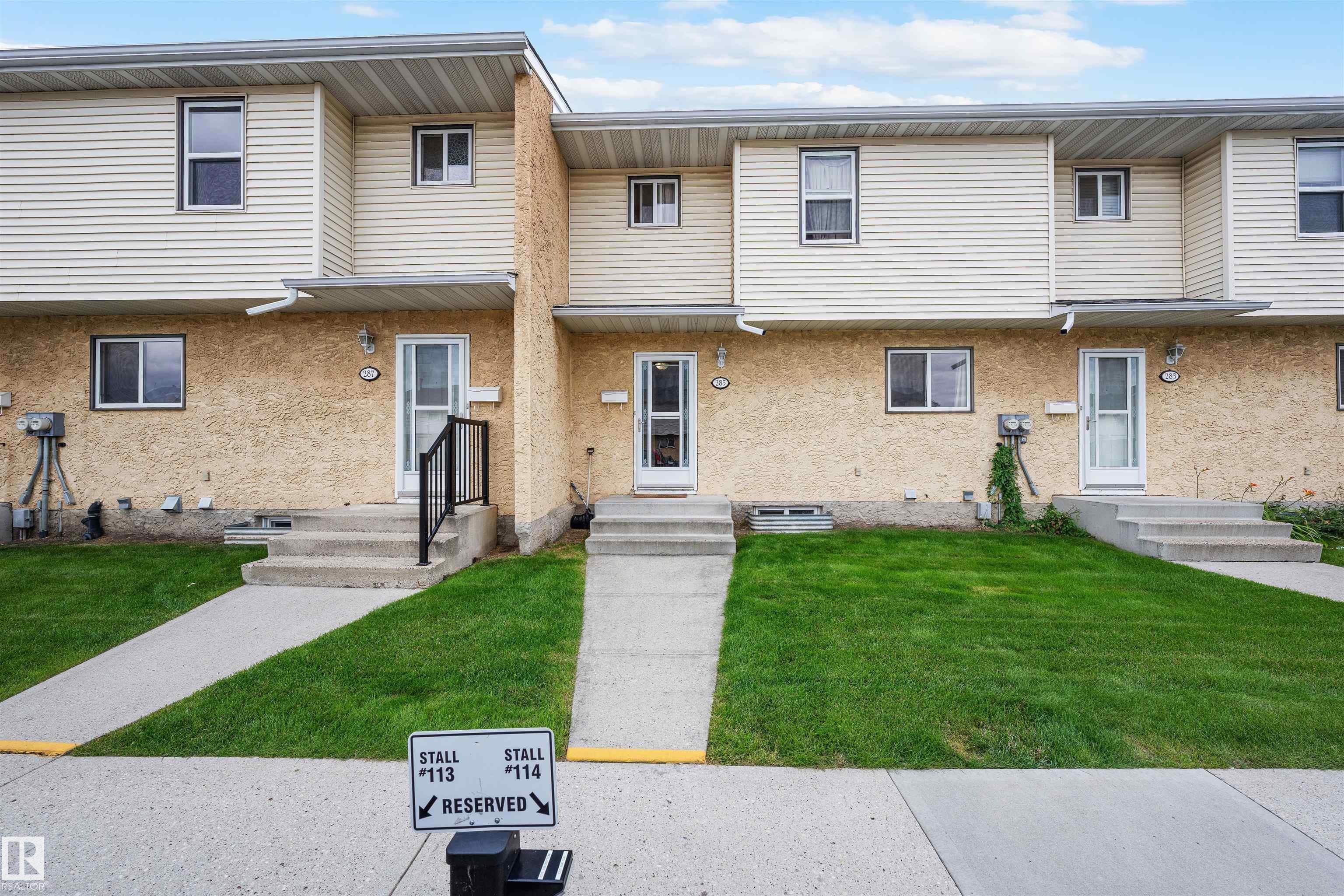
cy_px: 448
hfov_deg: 112.6
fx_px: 448
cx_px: 672
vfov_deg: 90.0
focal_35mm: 12
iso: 320
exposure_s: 1/50
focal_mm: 12
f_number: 8
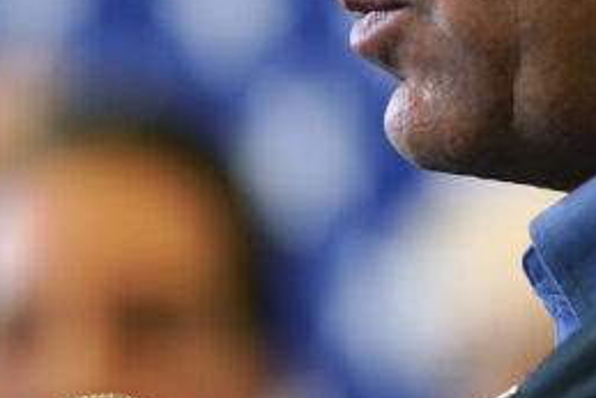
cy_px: -38
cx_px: 785
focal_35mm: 534
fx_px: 8845
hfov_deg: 3.8
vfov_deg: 2.6
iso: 800
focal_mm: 135
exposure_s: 1/500
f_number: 1.8
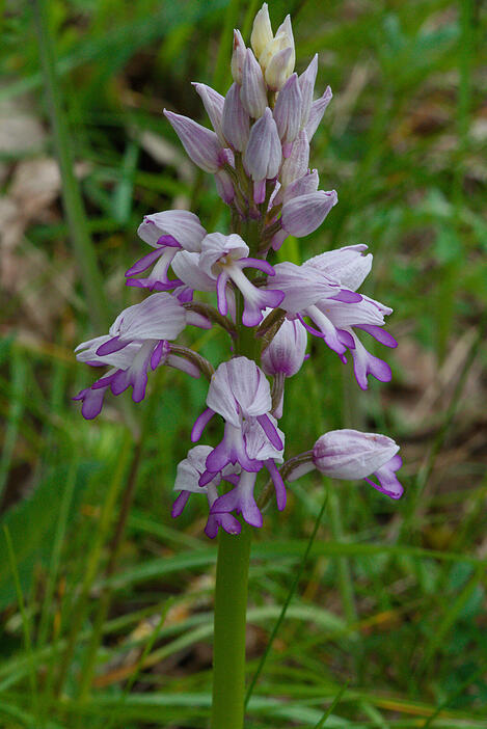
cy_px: 364
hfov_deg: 10.2
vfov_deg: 15.2
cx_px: 244
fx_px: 2735
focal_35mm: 135
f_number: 18
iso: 1250
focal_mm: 90
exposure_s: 1/160
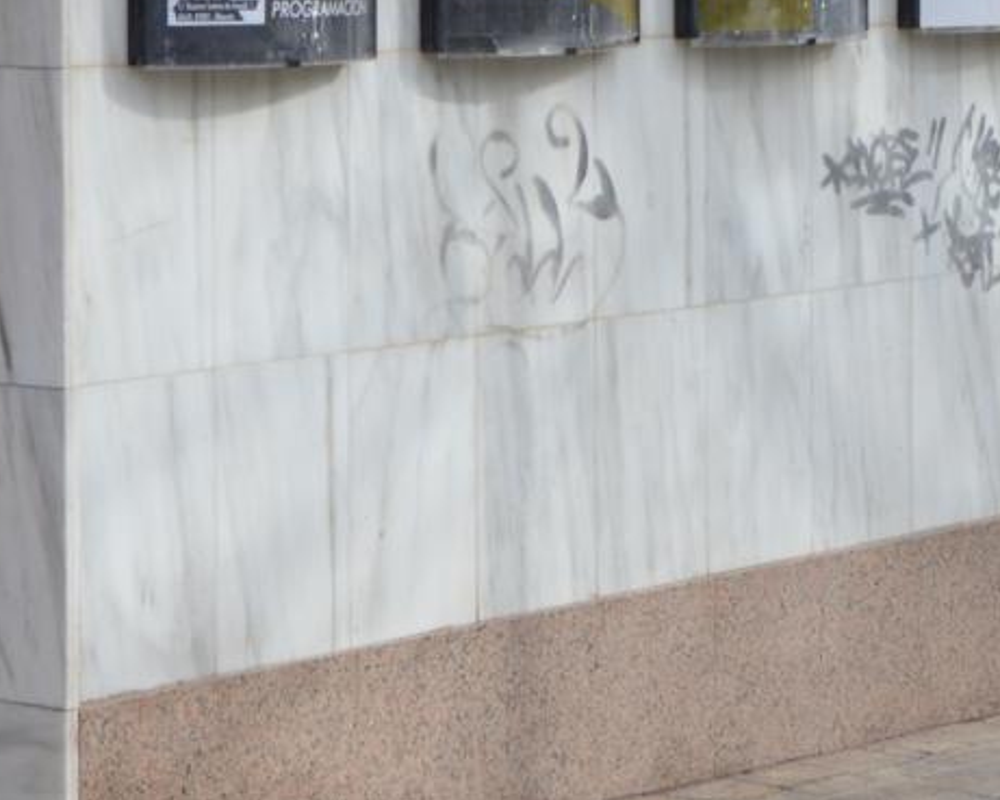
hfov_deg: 12.3
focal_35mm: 156
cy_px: -156
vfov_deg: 9.8
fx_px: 4618
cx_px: 694
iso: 400
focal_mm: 32
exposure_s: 1/250
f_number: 10
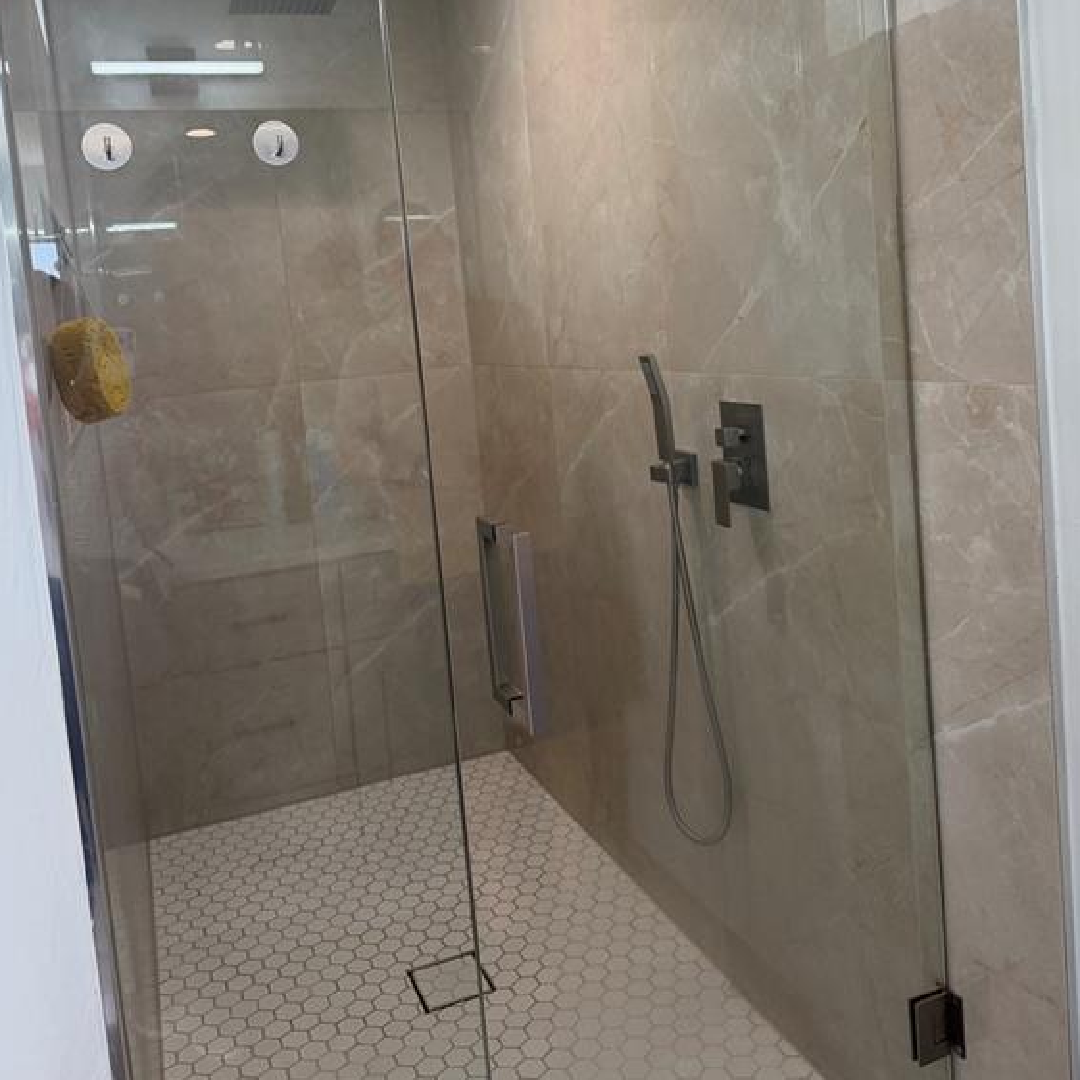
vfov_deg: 54.9
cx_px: 536
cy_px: 394
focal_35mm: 29
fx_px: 1024
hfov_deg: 55.6
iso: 200
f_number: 1.78
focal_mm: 6.76
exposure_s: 1/237
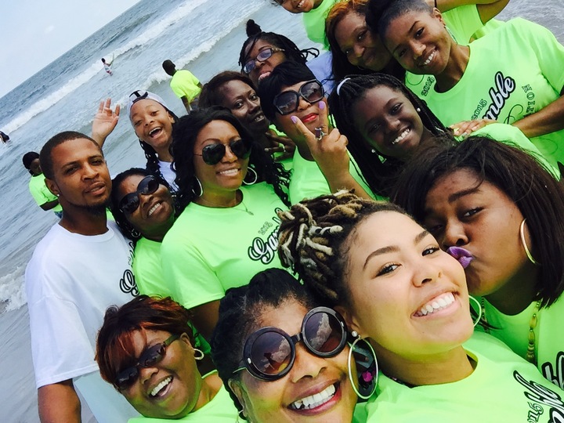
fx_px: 505
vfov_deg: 45.4
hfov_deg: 58.4
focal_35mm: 31
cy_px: 212
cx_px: 282
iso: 32
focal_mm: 2.65
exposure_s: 1/723
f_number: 2.2
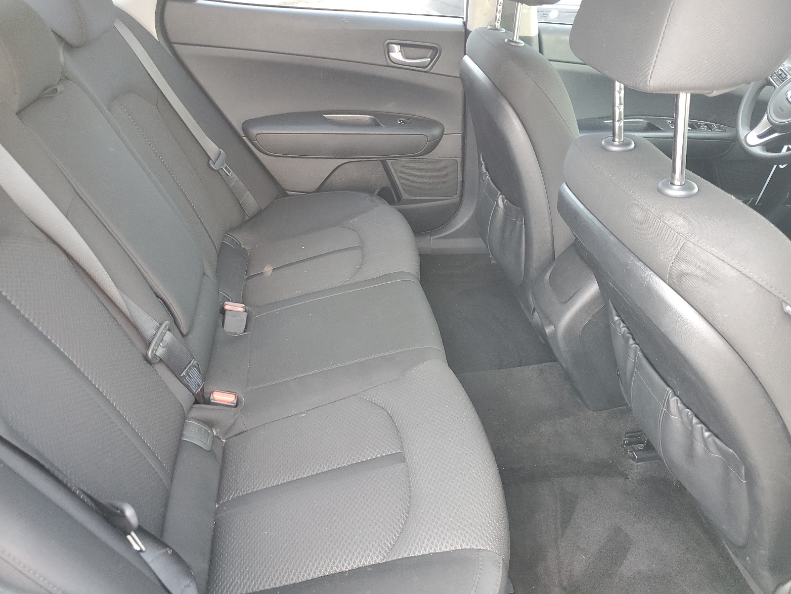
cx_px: 396
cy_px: 297
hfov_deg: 67.3
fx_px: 594
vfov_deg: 53.1
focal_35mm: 26
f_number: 1.5
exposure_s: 1/50
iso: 95
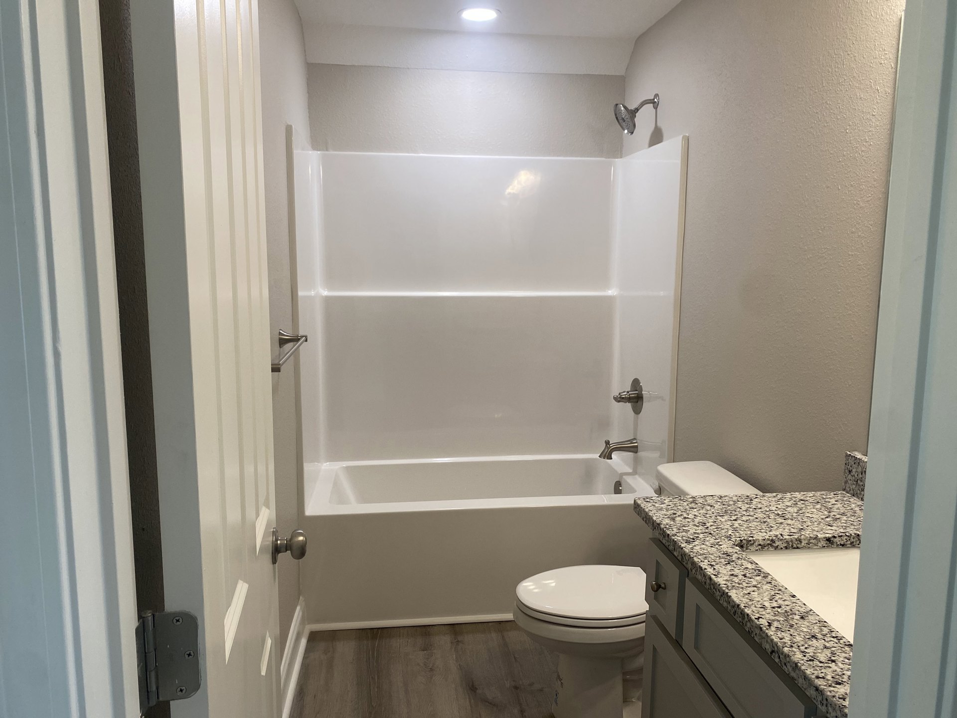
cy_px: 359
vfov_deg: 53.1
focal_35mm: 26
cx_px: 478
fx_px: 719
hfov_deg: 67.3
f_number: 1.8
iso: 100
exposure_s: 1/120
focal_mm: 4.25
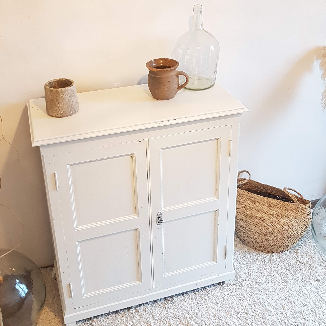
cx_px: 162
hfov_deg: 49.7
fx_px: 352
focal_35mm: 33
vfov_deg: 49.3
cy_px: 123
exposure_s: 1/25
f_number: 1.7
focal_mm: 4.2
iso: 160
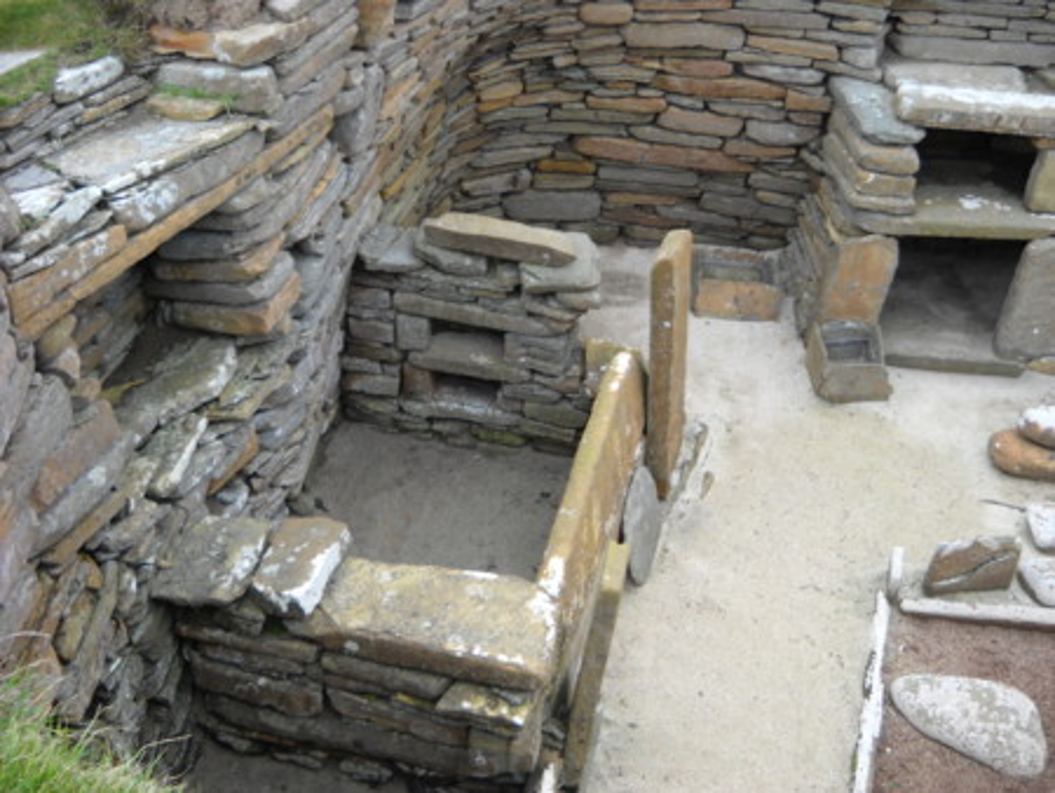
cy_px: 396
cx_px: 528
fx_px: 1250
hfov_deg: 45.8
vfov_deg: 35.2
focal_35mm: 41
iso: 104
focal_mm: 6.72
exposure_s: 1/60
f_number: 3.1
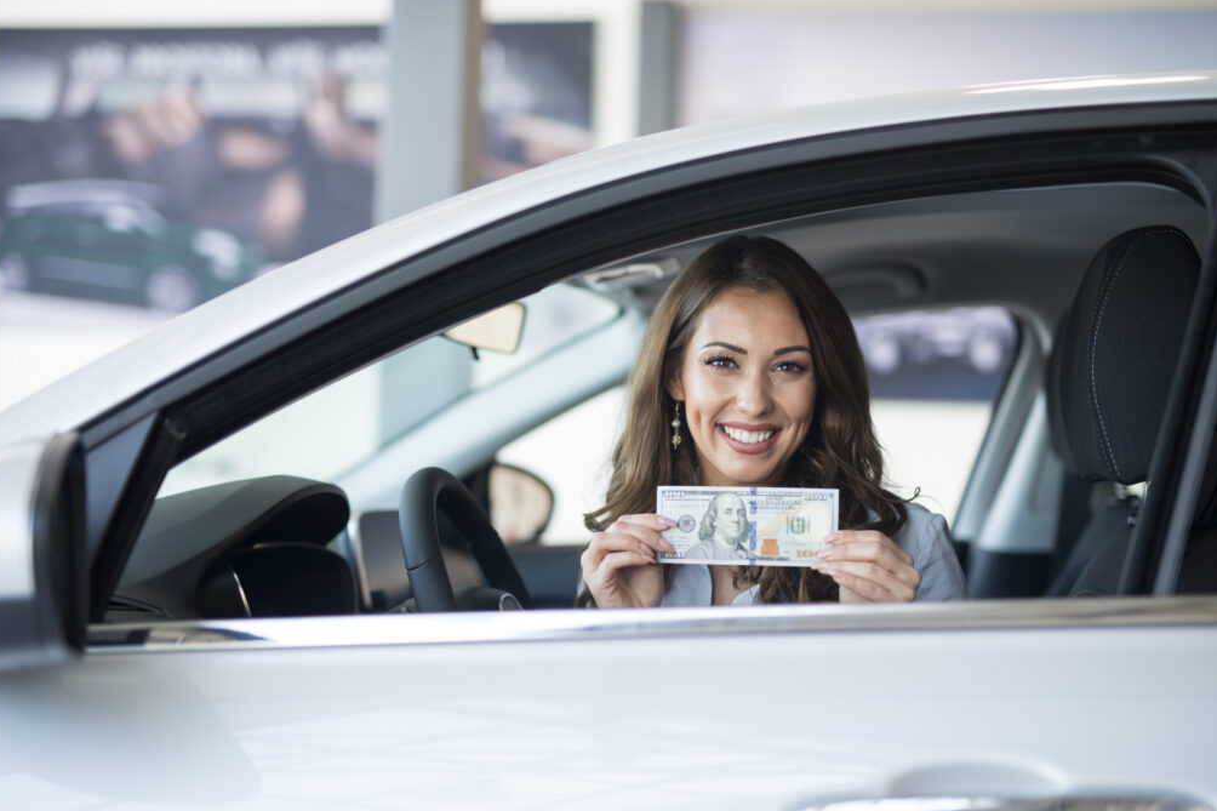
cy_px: 410
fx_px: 1724
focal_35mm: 51
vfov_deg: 26.5
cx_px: 612
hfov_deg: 38.9
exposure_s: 1/200
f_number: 1.8
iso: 320
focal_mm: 50
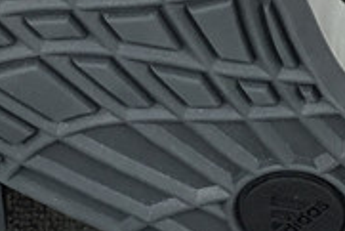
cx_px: 120
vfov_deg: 8.6
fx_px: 1535
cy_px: 79
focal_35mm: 160
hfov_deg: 12.8
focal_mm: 3.3
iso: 25
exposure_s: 1/116
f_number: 2.4
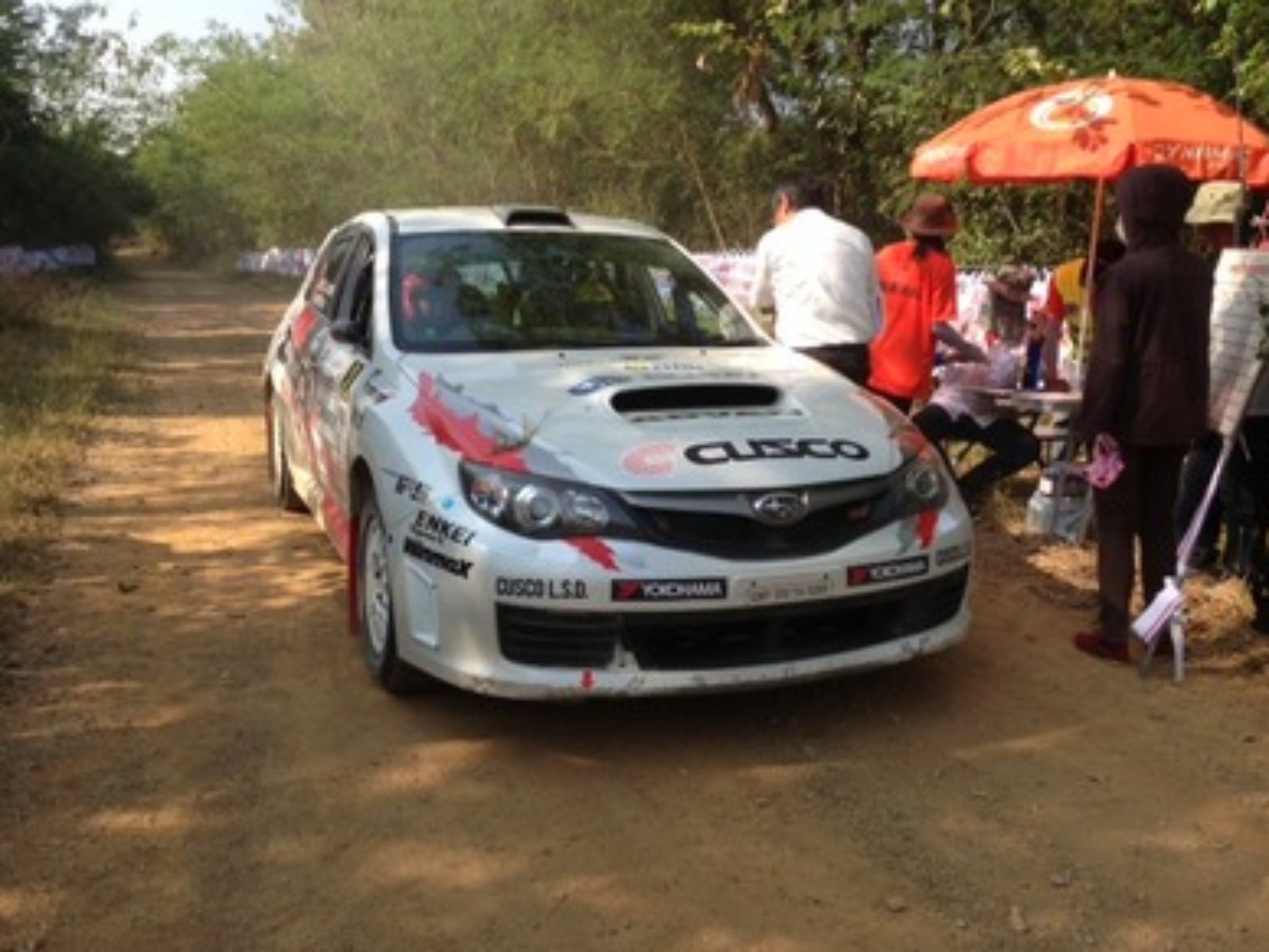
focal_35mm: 34
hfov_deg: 54.0
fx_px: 1246
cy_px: 474
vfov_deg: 41.8
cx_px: 631
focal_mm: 4.13
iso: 50
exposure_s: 1/686
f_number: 2.4
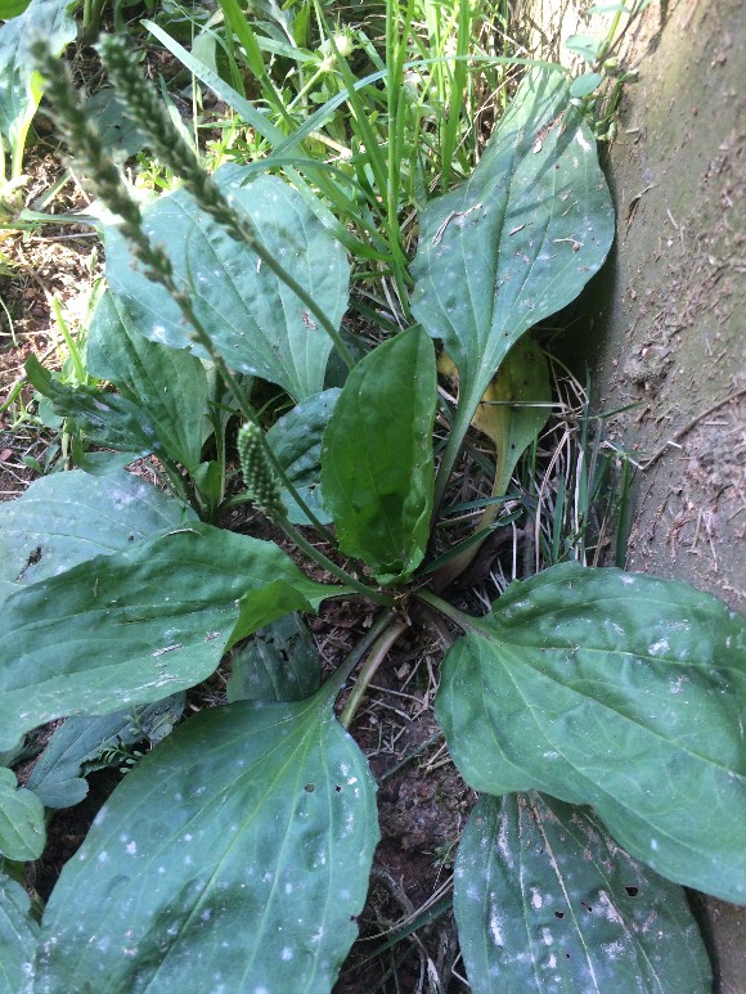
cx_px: 378
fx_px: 862
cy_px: 503
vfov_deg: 60.0
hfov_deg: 46.8
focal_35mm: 30
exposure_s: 1/100
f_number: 2.2
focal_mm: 4.15
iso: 64
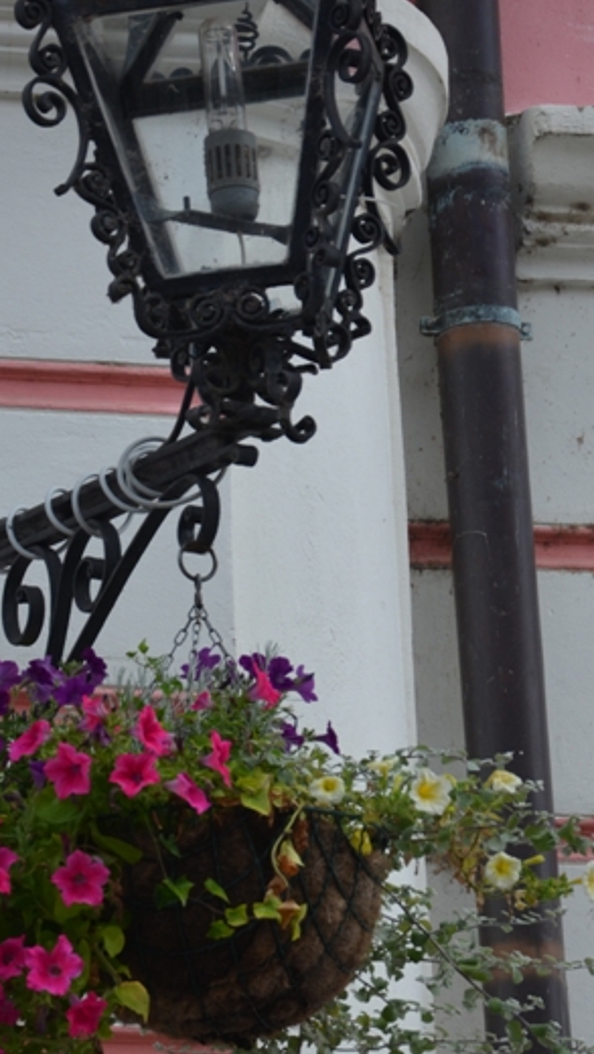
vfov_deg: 11.9
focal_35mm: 181
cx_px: 219
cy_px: 600
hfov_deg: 6.7
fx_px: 5056
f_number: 7.1
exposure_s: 1/200
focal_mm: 75
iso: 200
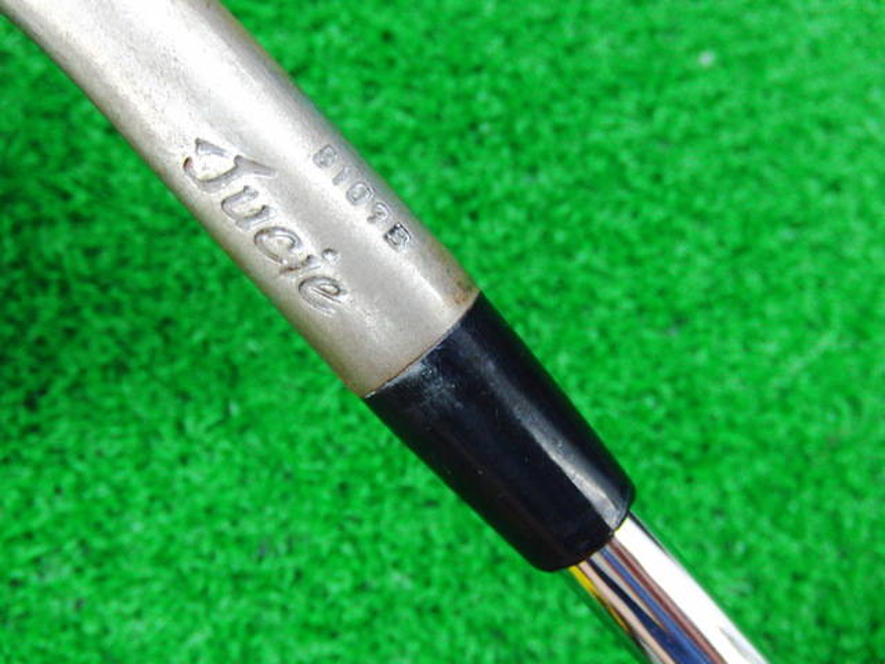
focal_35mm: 37
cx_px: 442
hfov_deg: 50.1
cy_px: 332
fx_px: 946
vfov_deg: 38.7
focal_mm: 6.42
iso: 400
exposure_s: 1/20
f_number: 3.6
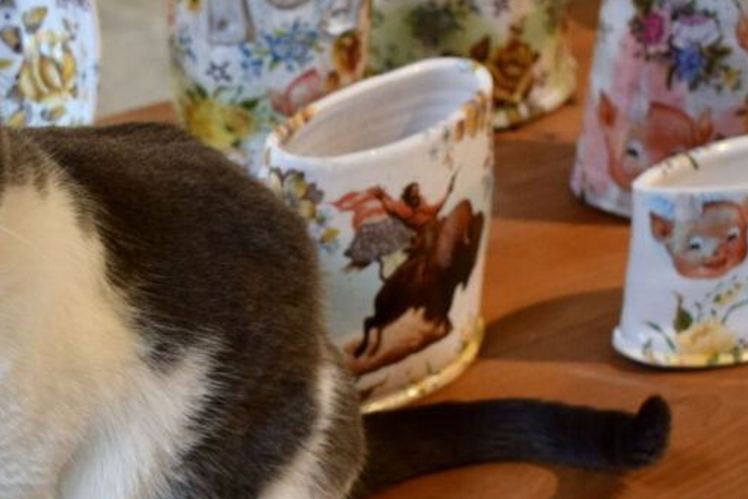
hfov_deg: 20.8
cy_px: 293
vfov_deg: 14.1
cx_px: 173
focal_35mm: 97
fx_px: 2015
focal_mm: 32
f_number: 4.5
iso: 1000
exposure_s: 1/60
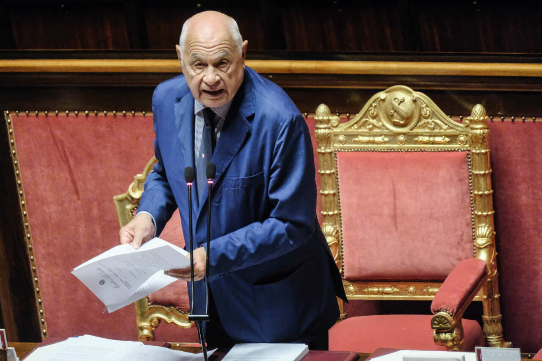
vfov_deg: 3.3
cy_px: 180
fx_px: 6337
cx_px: 271
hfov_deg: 4.9
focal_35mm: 421
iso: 12800
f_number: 5.2
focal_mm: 280.4
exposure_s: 1/160
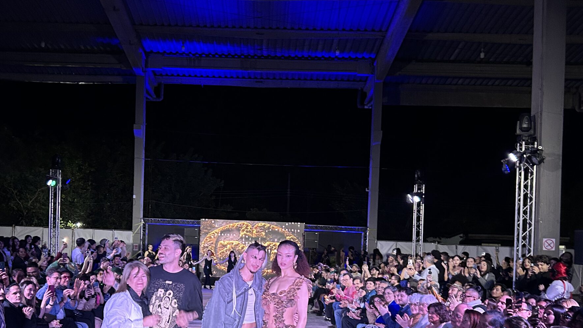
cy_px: 241
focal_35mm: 41
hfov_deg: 49.2
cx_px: 248
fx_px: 634
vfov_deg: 28.6
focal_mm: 5.7
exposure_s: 1/56
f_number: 1.5
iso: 250
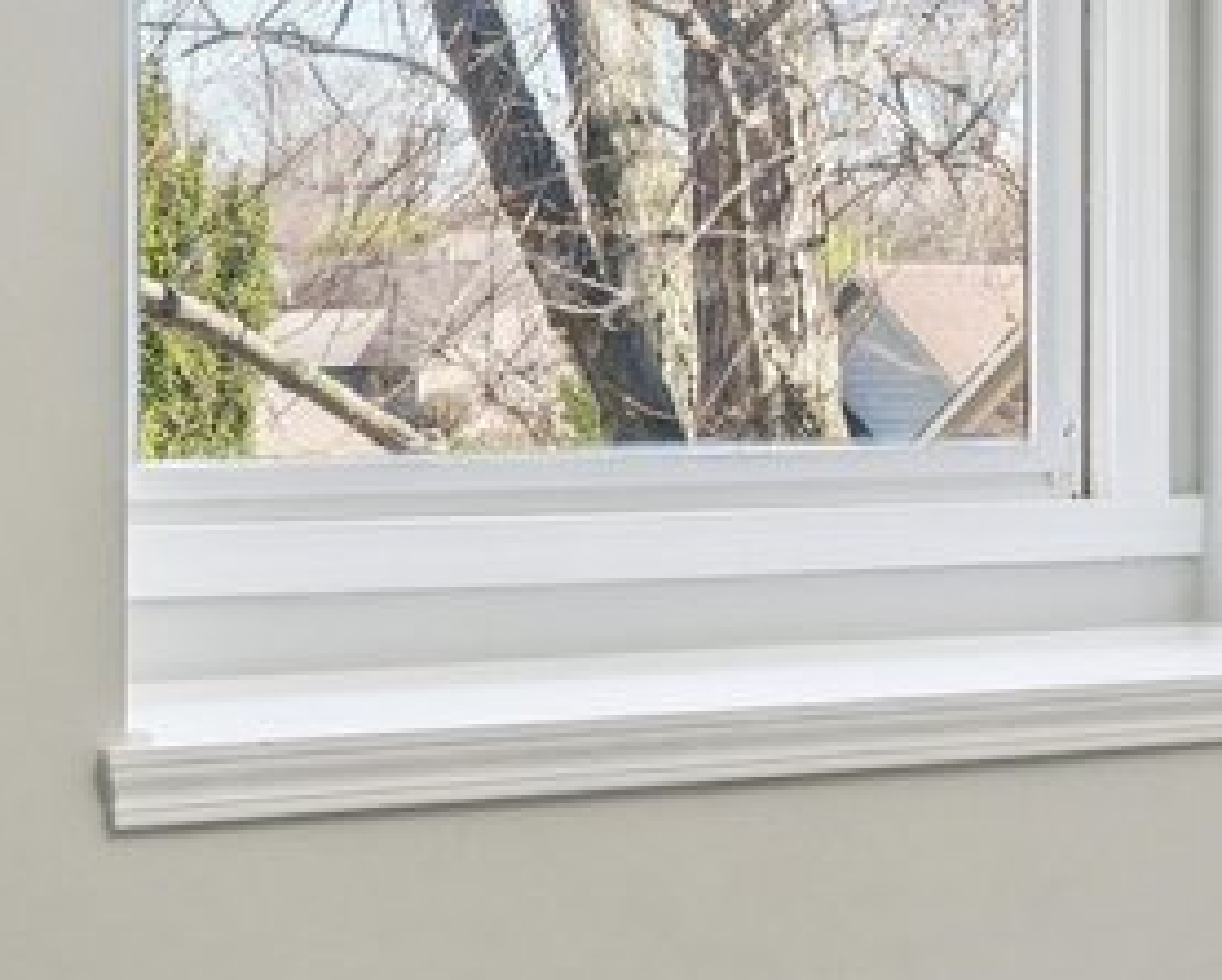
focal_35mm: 111
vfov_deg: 13.9
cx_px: 2144
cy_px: 307
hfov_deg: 15.2
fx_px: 4017
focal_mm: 16
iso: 500
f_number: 8
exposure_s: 1/30
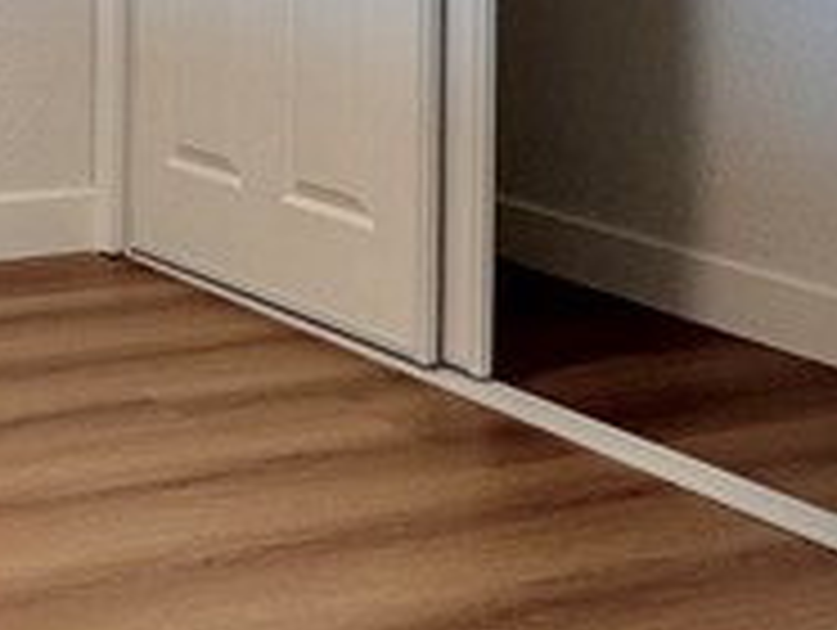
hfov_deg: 22.2
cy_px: -225
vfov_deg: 17.8
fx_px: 1864
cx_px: -310
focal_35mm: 77
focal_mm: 2.22
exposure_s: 1/120
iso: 160
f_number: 2.2
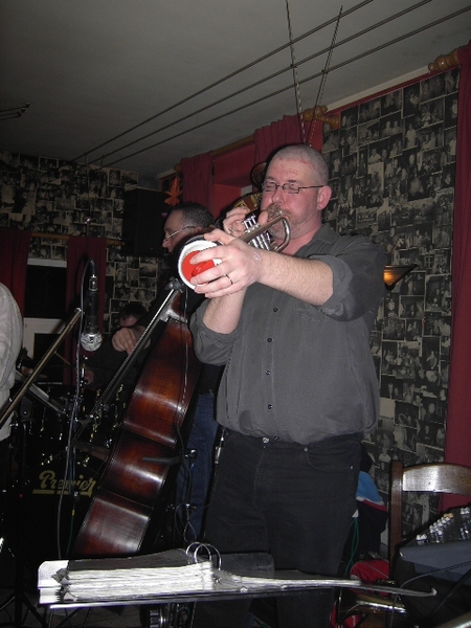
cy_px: 314
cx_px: 236
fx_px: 635
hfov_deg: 40.7
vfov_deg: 52.6
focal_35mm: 35
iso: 50
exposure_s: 1/125
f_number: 2.8
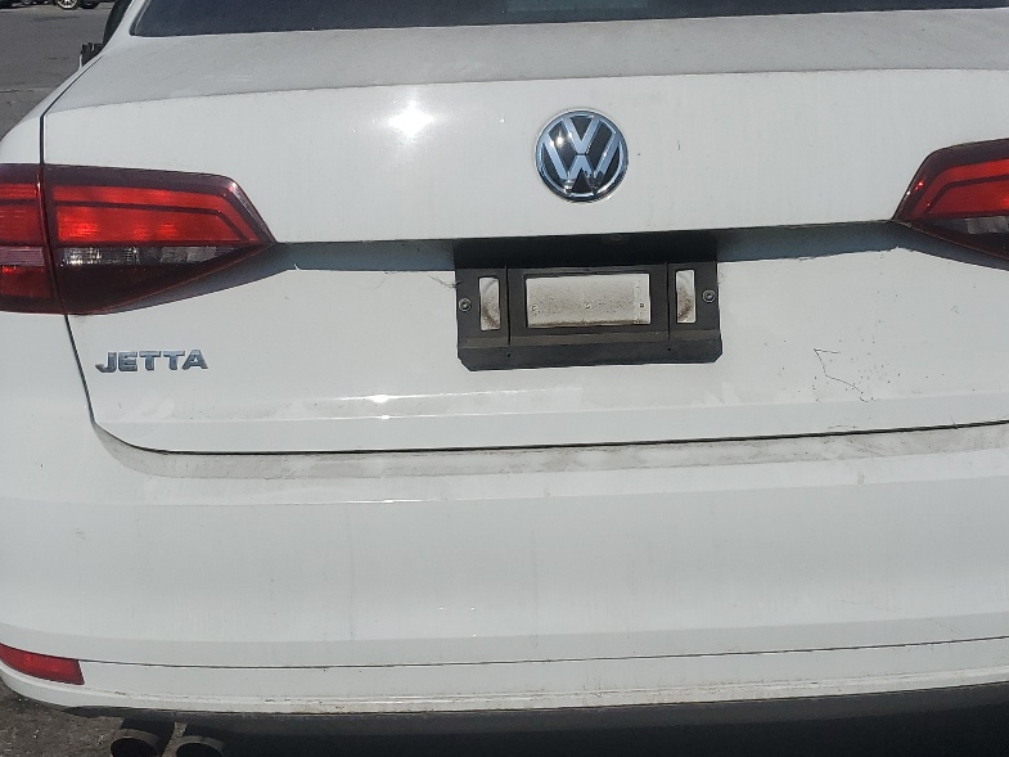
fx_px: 1545
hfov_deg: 36.0
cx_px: 629
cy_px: 373
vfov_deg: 27.5
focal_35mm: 53
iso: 51
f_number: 1.5
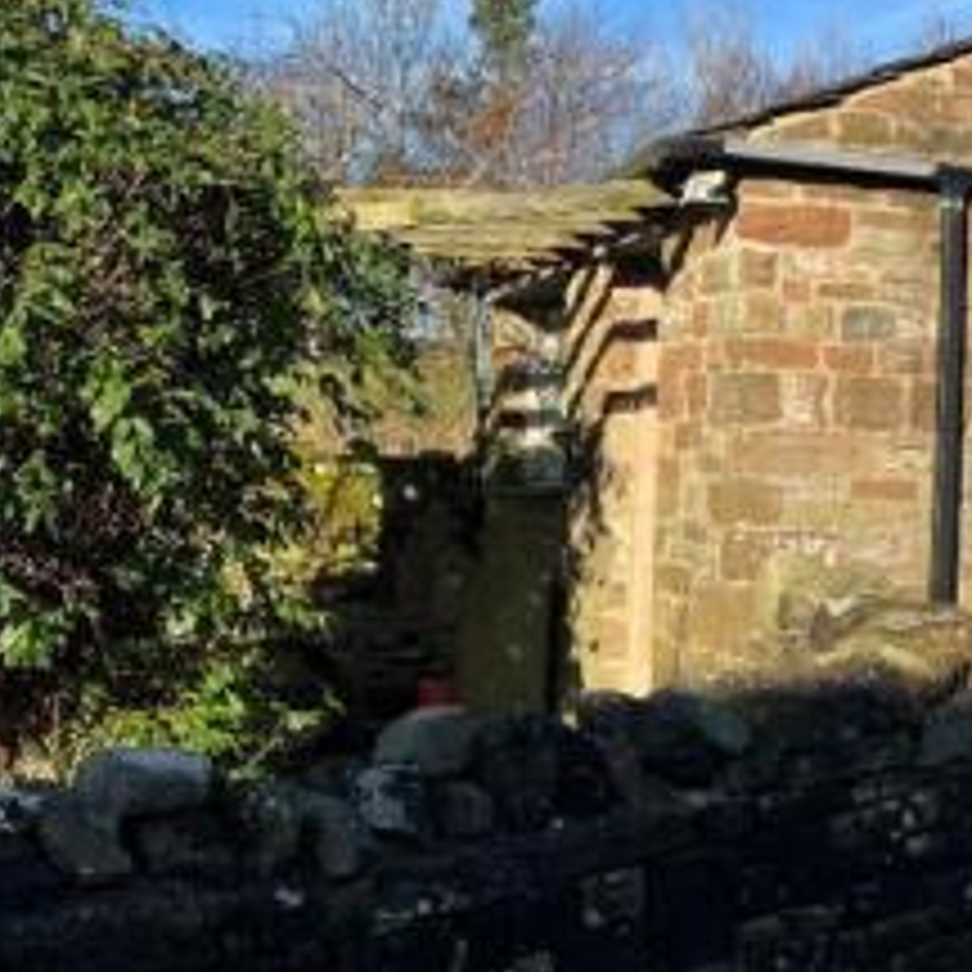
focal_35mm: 62
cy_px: 376
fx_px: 1970
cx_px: 1298
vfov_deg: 27.6
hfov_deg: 24.0
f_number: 1.5
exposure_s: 1/3460
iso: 50
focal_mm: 5.7
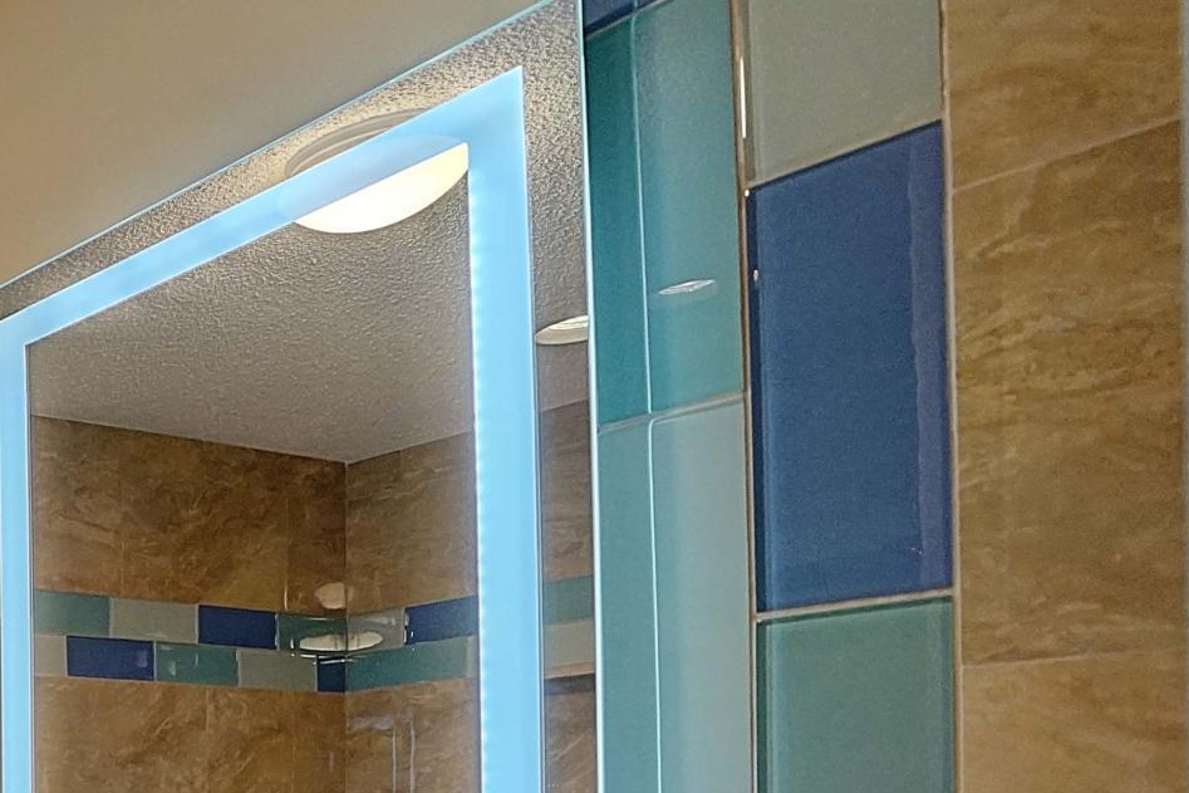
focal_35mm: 38
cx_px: -628
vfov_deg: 30.9
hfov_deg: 28.8
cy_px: 889
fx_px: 1255
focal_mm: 12
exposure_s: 1/60
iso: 250
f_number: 5
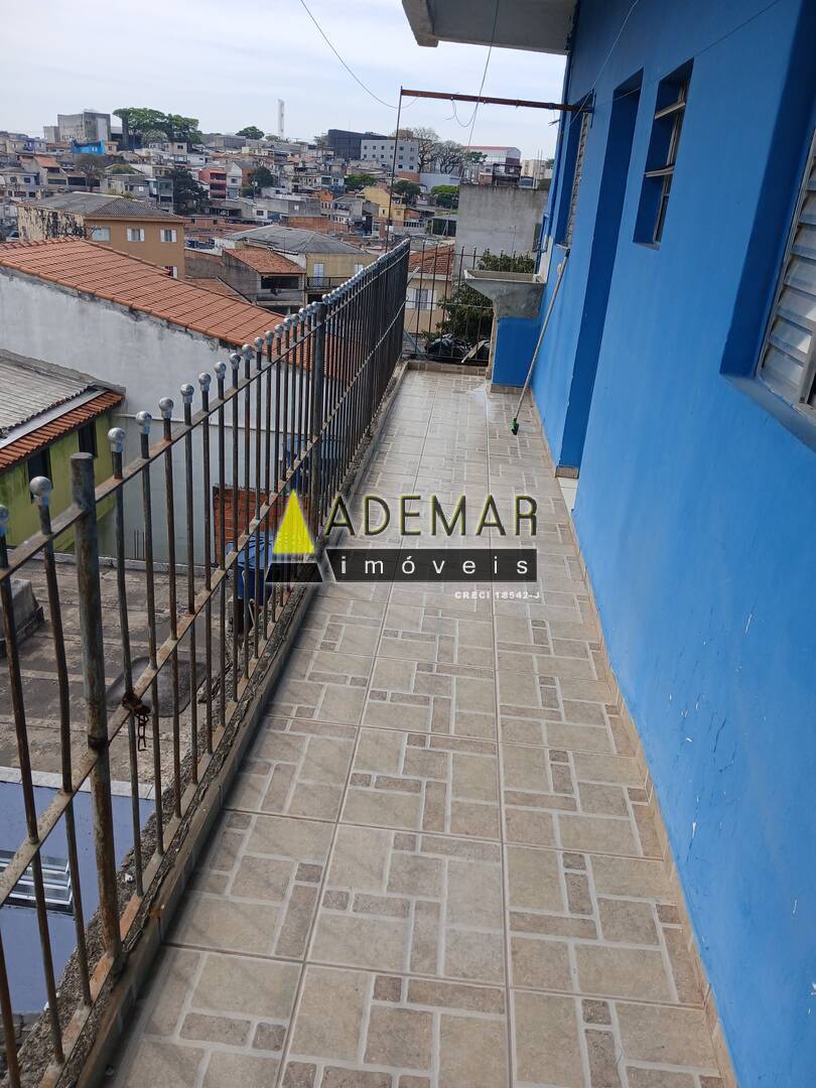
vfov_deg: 67.3
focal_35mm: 26
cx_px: 408
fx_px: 817
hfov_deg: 53.1
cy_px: 544
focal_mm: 3.98
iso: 20
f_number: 1.8
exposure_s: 1/479
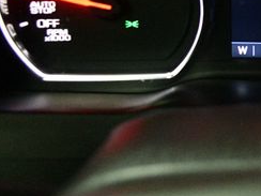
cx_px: 318
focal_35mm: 68
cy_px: 9
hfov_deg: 25.5
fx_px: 513
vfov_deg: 21.0
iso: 5600
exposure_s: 1/60
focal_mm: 18
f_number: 3.5
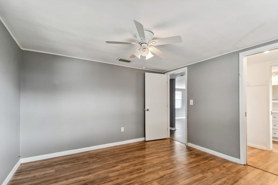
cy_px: 97
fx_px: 124
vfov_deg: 73.7
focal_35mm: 16
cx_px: 144
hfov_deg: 96.7
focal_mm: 10
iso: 100
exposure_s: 1/1.67
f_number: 7.1
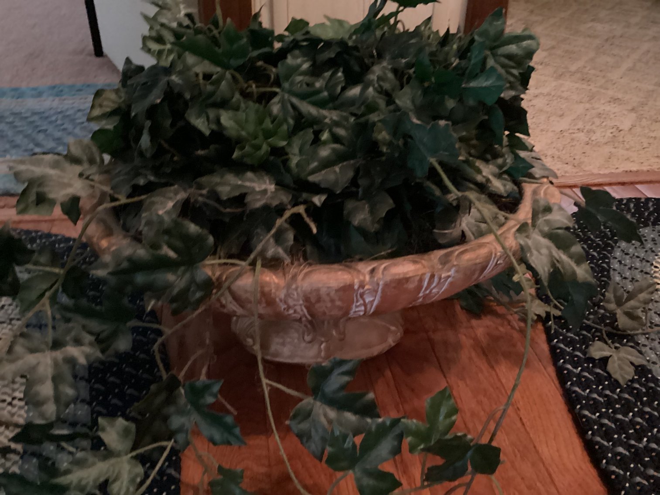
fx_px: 591
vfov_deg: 45.4
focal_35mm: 31
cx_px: 330
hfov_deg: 58.3
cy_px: 248
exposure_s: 1/15
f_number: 2.4
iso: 800
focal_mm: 3.3
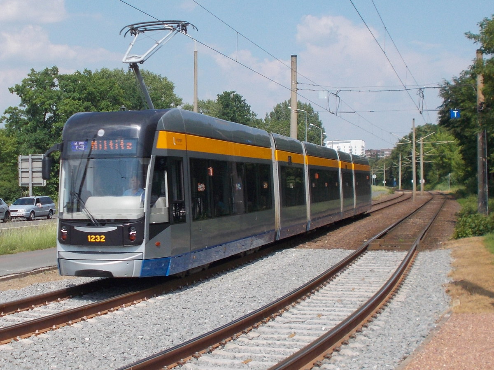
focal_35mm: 34
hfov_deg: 54.0
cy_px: 185
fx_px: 485
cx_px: 247
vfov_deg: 41.8
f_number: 9.2
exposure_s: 1/160
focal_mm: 6
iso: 80
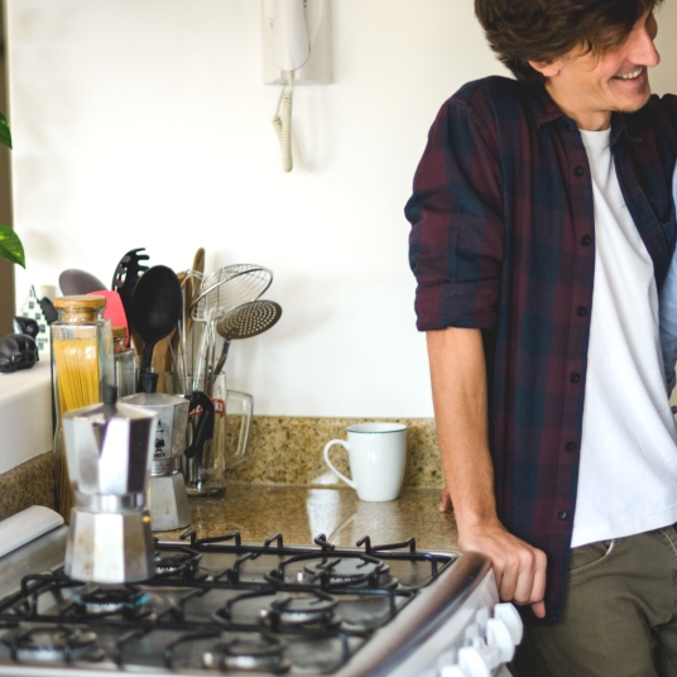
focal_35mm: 138
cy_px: 328
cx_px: 470
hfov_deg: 12.6
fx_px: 3053
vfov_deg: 12.7
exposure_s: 1/400
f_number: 1.8
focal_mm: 85
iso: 200
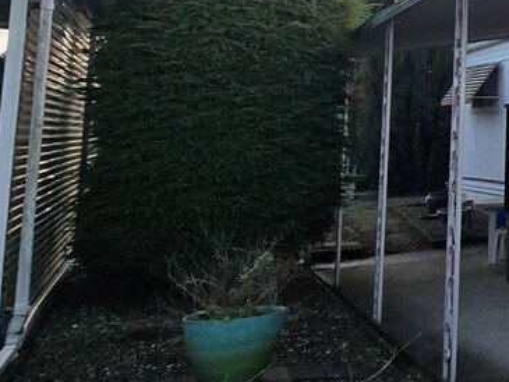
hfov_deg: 20.9
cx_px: 945
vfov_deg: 24.7
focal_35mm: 57
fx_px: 838
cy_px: 17
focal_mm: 2.2
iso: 50
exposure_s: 1/1347
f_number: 2.2
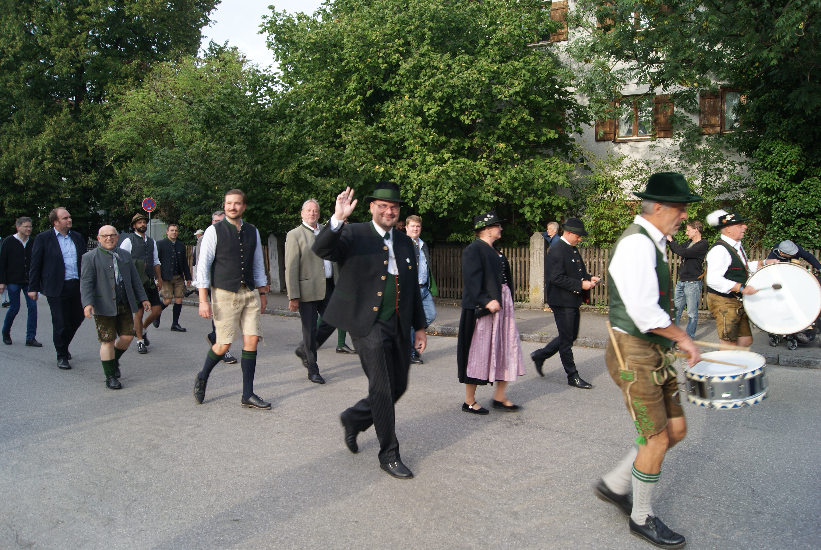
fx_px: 616
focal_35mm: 27
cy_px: 275
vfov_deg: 48.0
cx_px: 410
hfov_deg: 67.3
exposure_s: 1/60
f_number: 7.1
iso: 100
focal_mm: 18
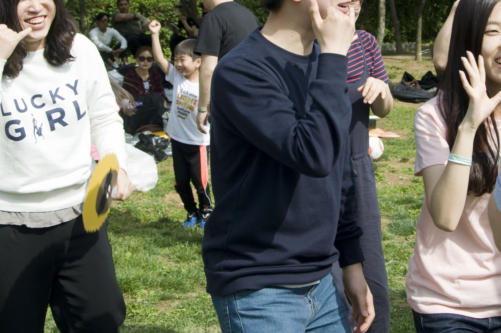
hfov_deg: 23.5
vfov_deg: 15.7
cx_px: 359
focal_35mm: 86
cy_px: 36
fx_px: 1196
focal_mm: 32
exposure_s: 1/320
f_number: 8
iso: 200
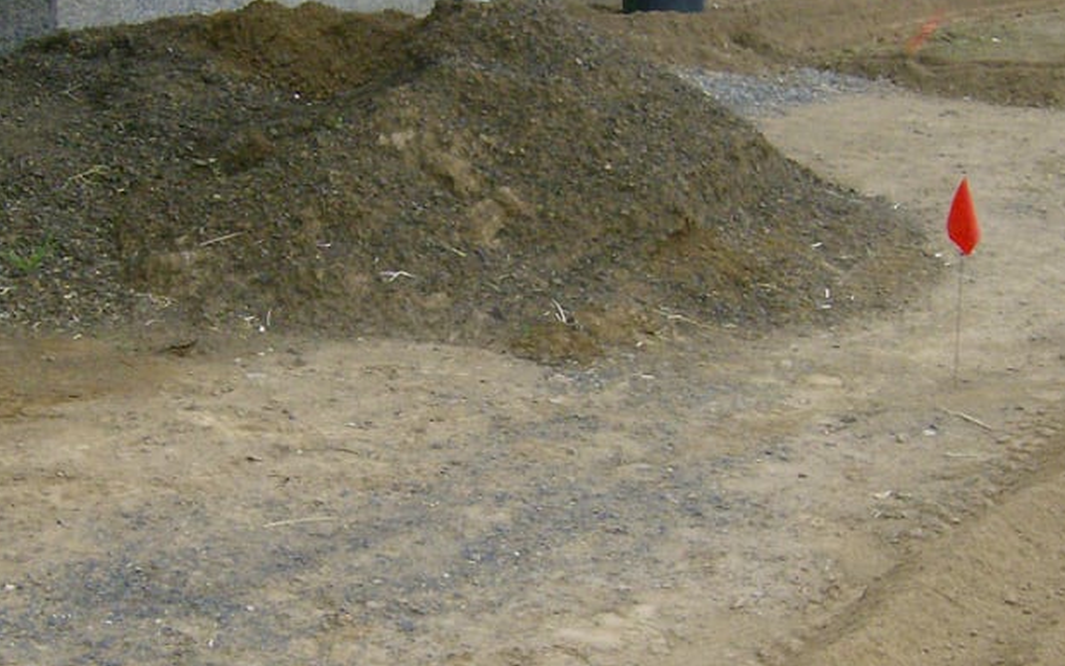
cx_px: 458
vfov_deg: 15.2
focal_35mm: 86
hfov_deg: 24.1
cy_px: 346
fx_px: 2496
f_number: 4.8
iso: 100
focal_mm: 6.4
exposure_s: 1/285
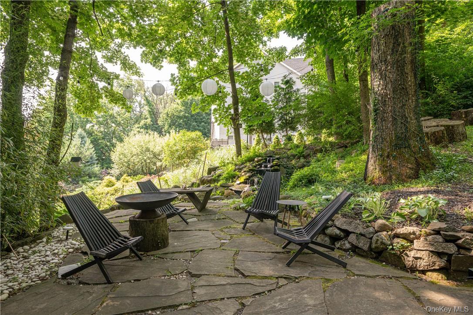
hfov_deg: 81.2
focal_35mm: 21
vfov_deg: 59.5
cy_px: 158
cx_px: 236
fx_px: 276
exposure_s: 1/15
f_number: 8
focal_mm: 21
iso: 320
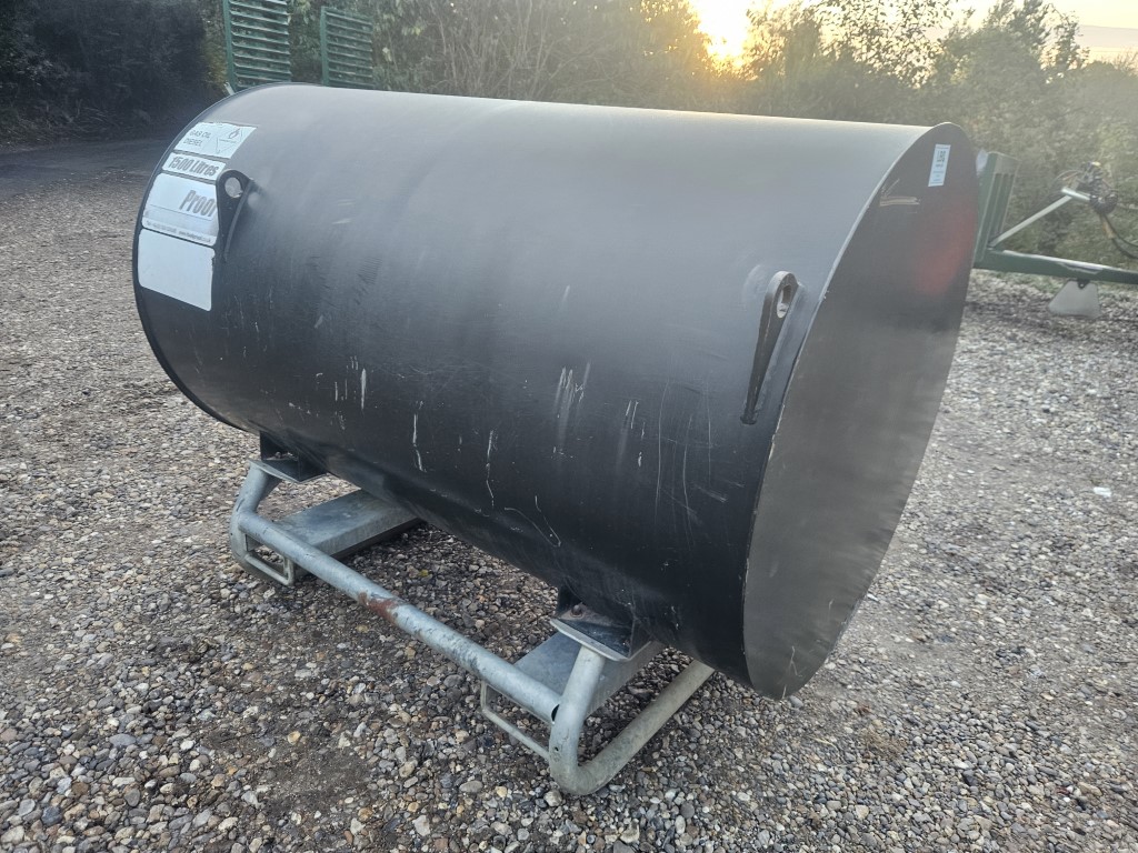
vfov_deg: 58.9
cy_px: 426
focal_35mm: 23
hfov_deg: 73.9
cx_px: 569
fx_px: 756
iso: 160
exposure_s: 1/100
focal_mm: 5.4
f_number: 1.8
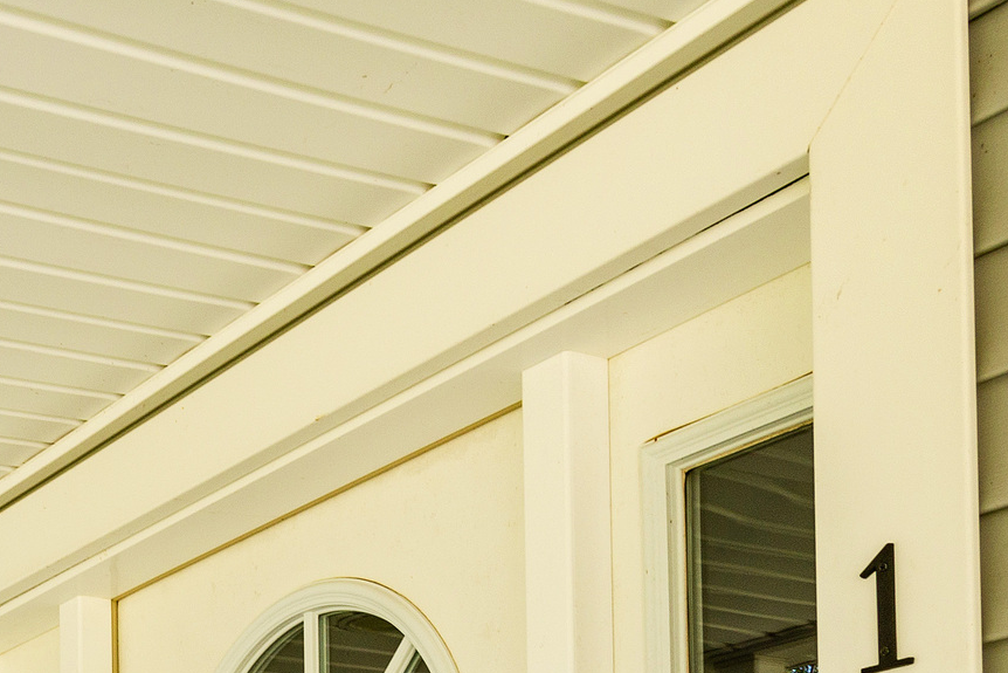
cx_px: -83
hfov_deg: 31.4
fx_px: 1596
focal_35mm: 57
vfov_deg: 20.2
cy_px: 1035
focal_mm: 16
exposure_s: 1/20
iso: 100
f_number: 9
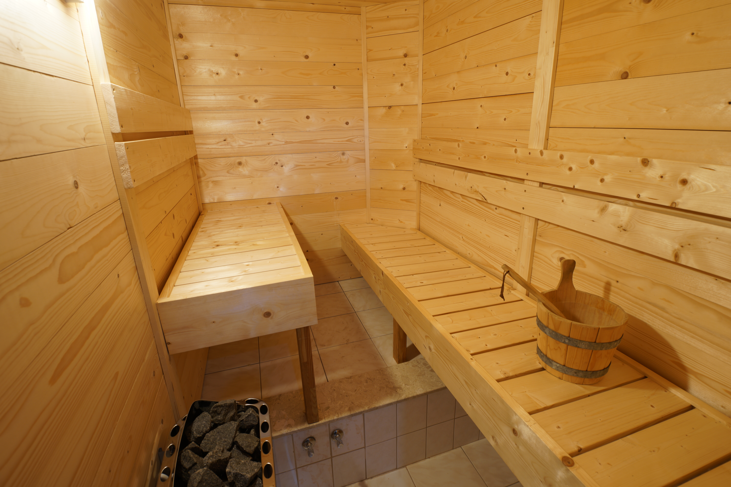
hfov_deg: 93.3
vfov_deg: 70.4
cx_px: 366
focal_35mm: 17
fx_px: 345
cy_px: 244
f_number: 10
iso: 100
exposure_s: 2
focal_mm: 17
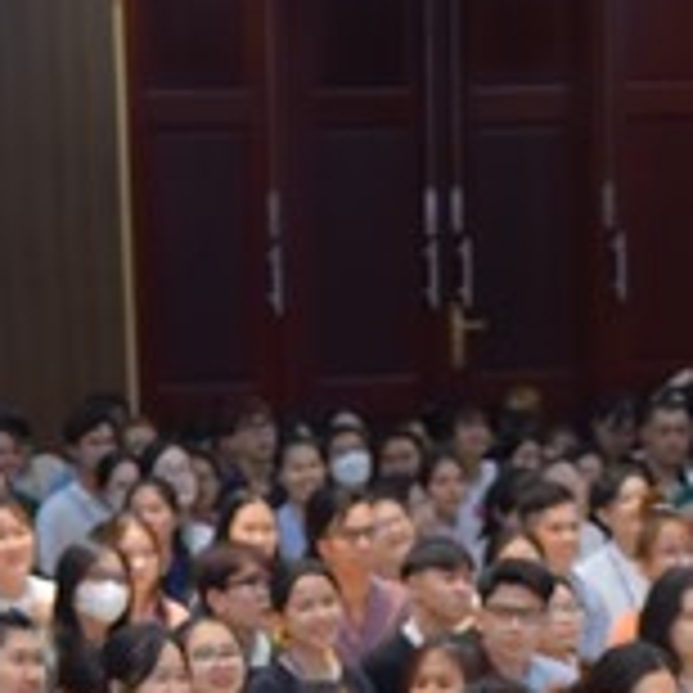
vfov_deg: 7.2
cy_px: 1318
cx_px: 412
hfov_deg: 7.4
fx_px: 5368
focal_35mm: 237
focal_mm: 66
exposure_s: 1/100
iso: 1250
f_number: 4.5
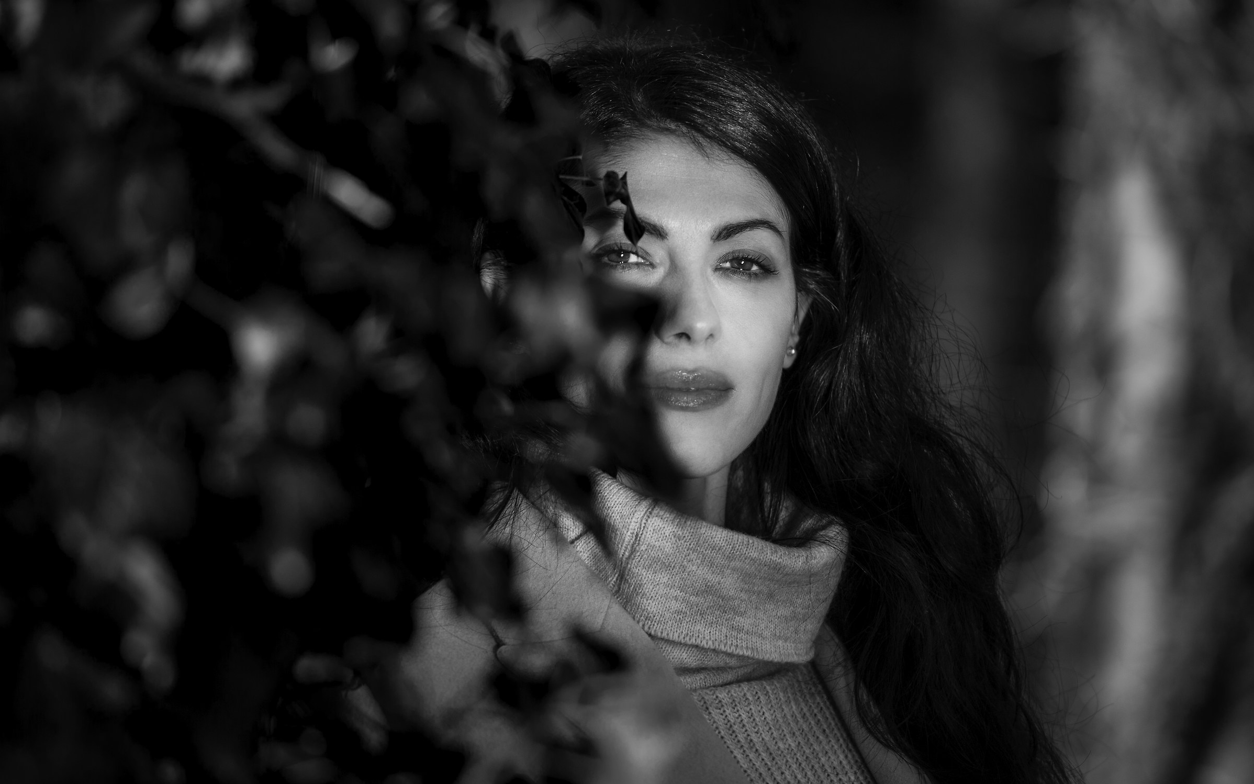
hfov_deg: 10.3
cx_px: 628
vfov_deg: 6.4
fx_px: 6972
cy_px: 397
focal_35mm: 204
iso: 200
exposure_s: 1/1250
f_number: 3.2
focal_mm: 200
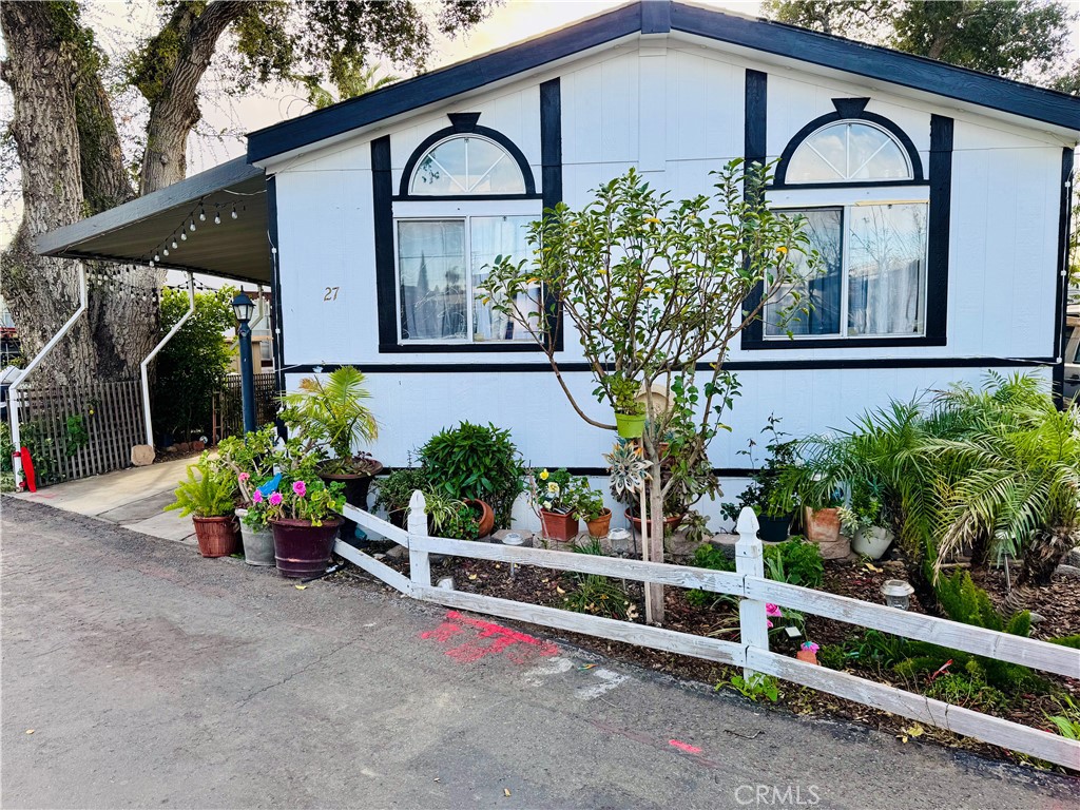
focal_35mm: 24
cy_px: 405
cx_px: 540
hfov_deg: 71.6
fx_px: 749
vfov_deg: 56.8
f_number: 1.78
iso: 80
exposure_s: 1/535
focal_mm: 6.76
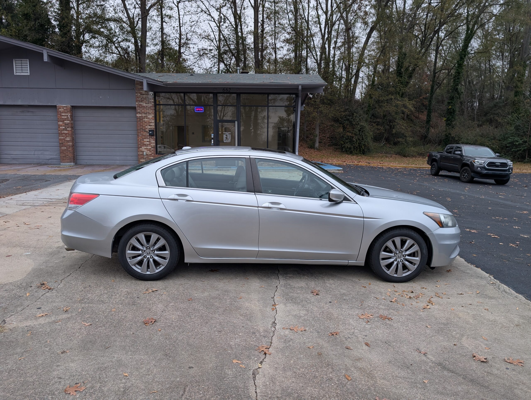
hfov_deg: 71.5
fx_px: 369
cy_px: 200
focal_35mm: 24
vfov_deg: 56.9
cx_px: 266
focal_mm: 6.9
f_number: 1.68
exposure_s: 1/37.2
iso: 21
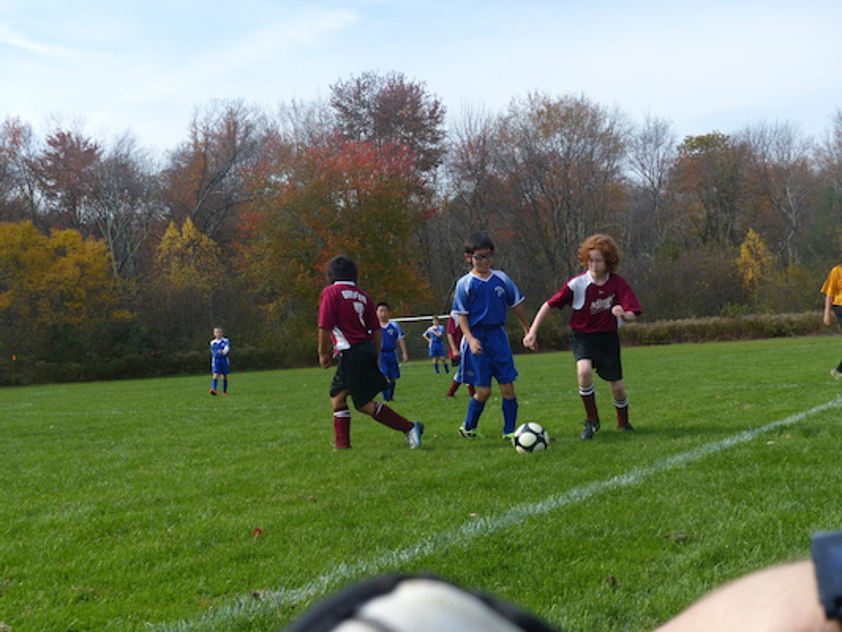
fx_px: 1265
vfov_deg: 28.0
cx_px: 421
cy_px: 316
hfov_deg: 36.8
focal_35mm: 52
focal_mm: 9.4
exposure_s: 1/500
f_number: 2.8
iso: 160
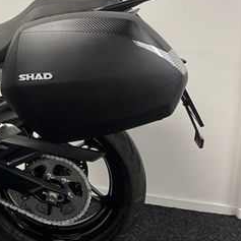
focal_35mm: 62
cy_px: 38
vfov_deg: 27.0
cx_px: -63
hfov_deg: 24.5
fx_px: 488
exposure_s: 1/100
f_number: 1.6
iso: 125
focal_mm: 5.1
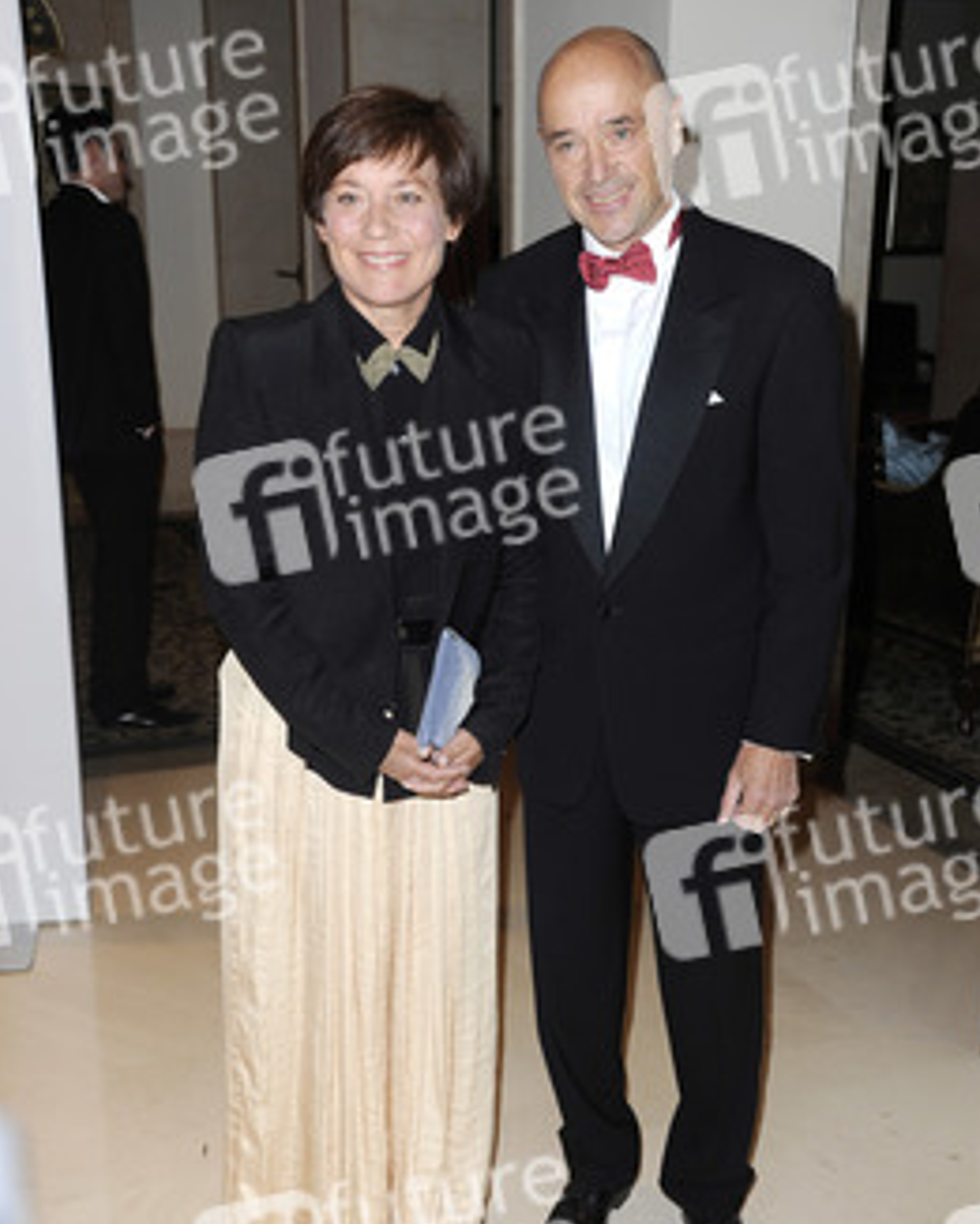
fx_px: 1667
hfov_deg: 32.8
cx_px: 496
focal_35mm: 46
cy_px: 683
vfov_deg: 40.3
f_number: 5.6
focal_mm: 40
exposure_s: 1/160
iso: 800
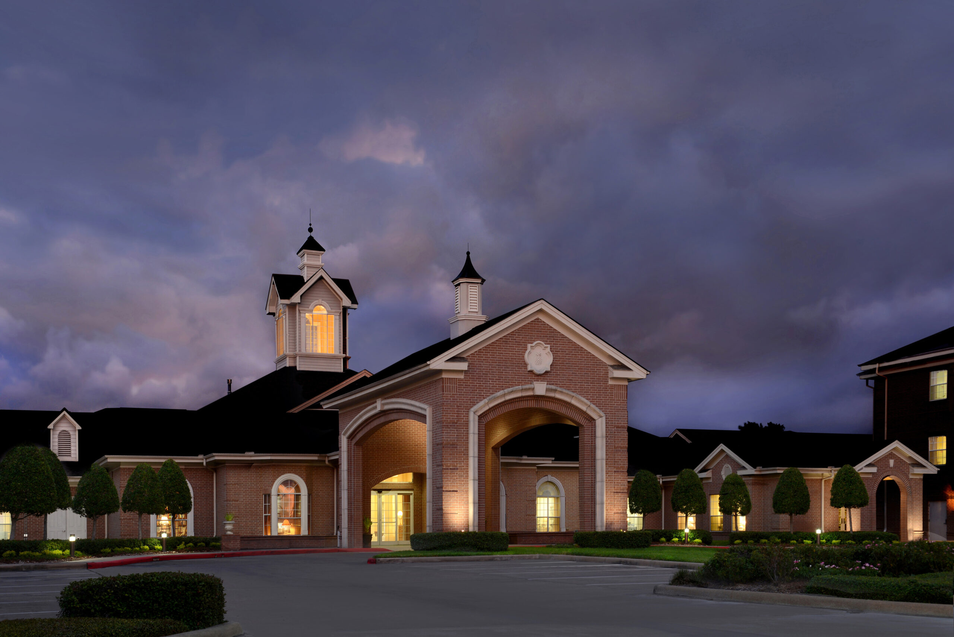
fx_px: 1007
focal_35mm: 38
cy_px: 318
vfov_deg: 35.1
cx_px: 477
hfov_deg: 50.7
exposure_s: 1
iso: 160
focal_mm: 38
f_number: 8
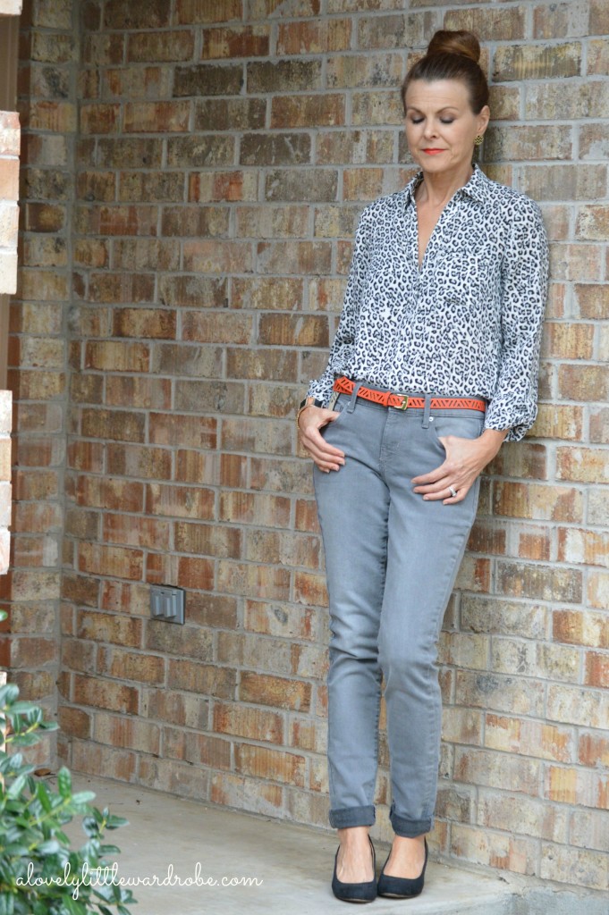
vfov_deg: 17.5
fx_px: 2974
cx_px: 304
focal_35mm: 117
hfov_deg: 11.7
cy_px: 458
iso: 1400
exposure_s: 1/125
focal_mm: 78
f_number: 4.5
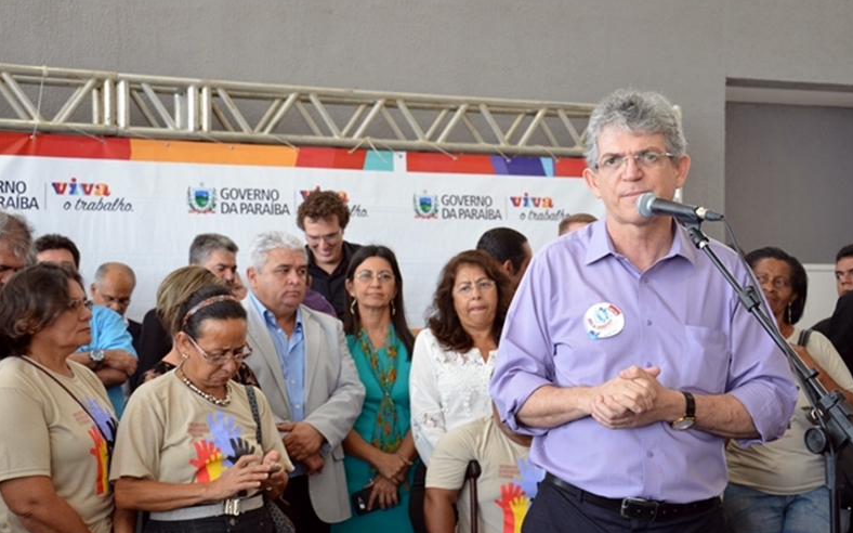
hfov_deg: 33.0
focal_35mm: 62
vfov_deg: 20.9
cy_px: 258
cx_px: 431
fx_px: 1441
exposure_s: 1/60
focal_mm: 40
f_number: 5.6
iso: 320
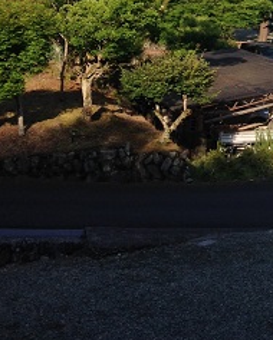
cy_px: -79
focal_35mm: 95
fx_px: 958
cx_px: 367
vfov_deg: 18.9
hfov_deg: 15.4
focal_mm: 4.12
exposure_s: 1/1130
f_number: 2.4
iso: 50
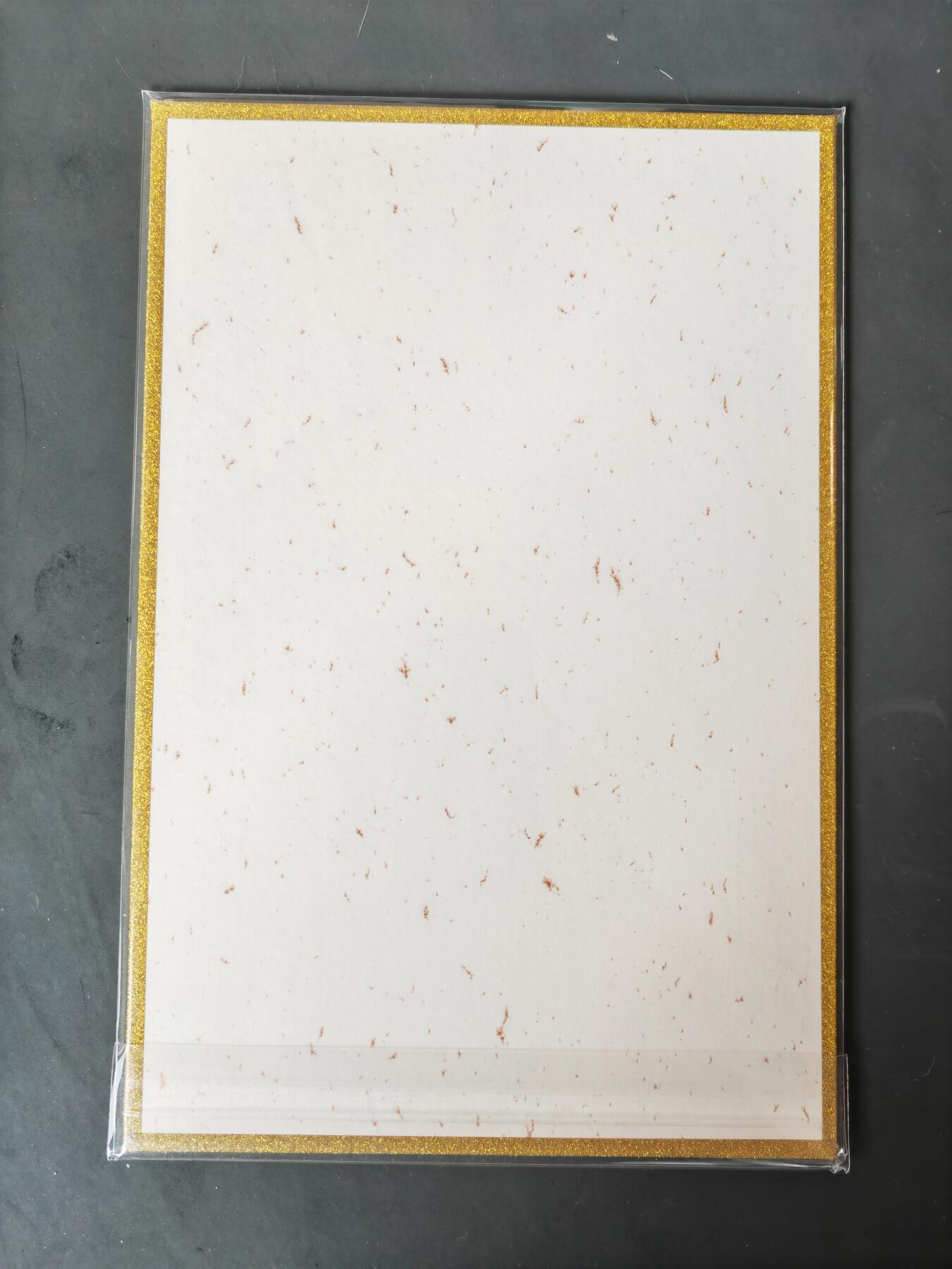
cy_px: 634
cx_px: 476
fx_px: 990
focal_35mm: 27
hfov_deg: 51.4
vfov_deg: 65.3
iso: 50
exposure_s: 1/140
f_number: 1.8
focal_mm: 5.53
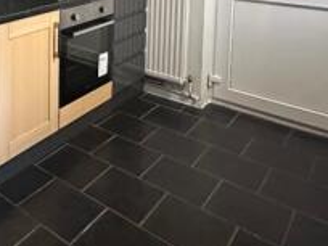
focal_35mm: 40
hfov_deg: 40.8
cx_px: -1
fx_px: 379
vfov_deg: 31.3
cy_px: -35
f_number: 2.2
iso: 1250
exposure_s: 1/50
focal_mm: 2.22
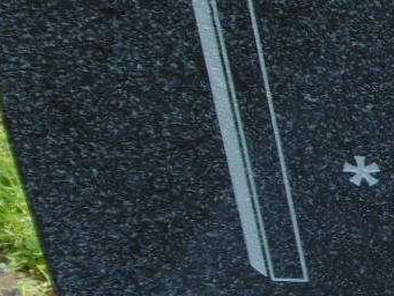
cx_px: 719
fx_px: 1640
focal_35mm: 144
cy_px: 92
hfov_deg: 12.5
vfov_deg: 10.3
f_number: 3.1
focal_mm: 4.3
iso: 100
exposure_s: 1/60
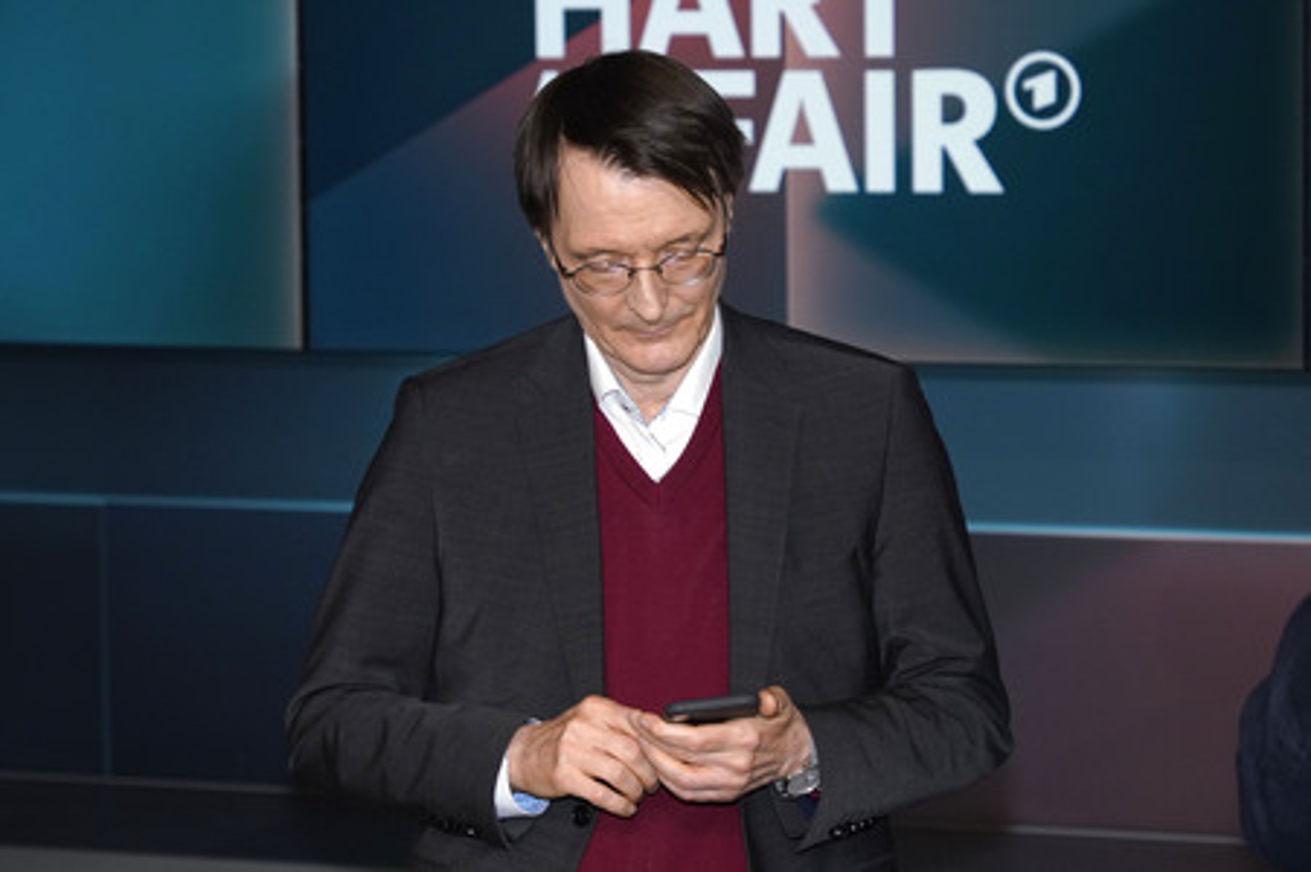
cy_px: 436
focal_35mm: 105
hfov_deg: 19.5
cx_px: 656
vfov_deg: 13.0
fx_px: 3821
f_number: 5
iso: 2000
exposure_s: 1/160
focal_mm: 105
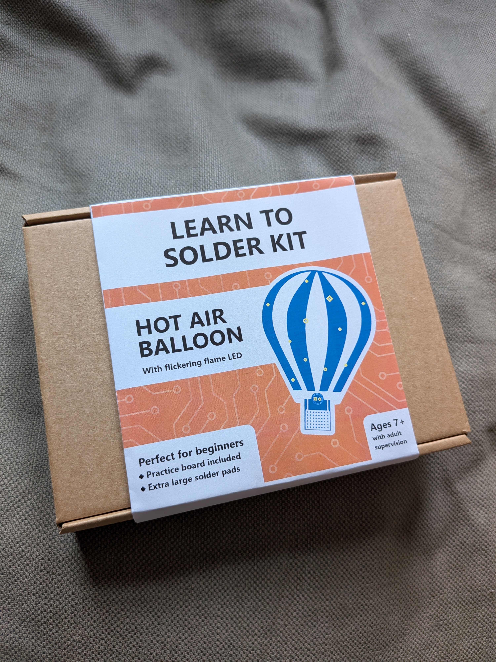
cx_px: 248
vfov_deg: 71.6
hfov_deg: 56.8
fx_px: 459
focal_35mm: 24
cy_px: 331
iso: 36
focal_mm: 4.53
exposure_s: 1/33.3
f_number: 1.7
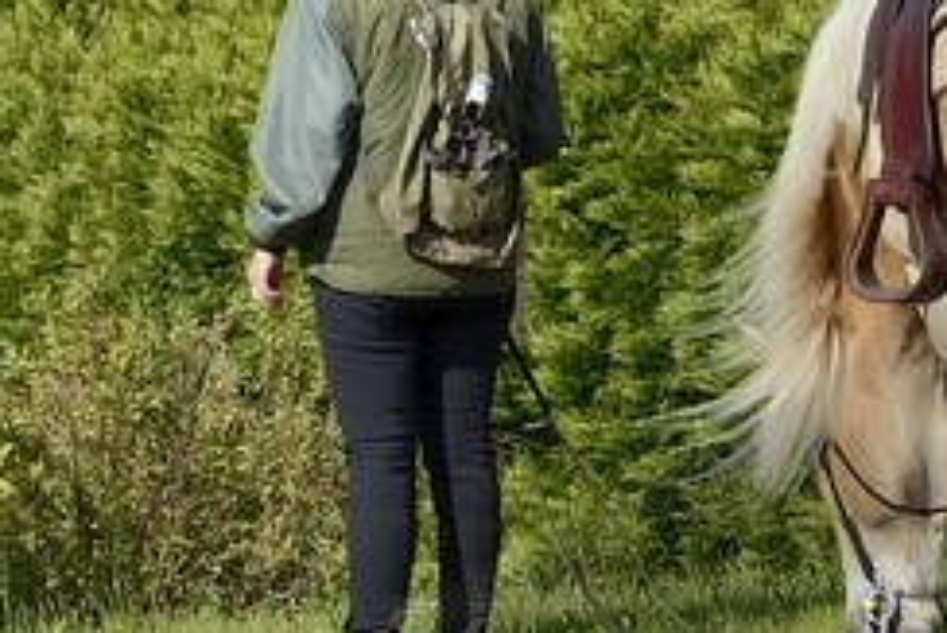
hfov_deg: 10.0
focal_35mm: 203
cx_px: -155
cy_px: -695
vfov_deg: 6.5
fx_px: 5343
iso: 200
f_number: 13
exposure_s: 1/250
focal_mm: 31
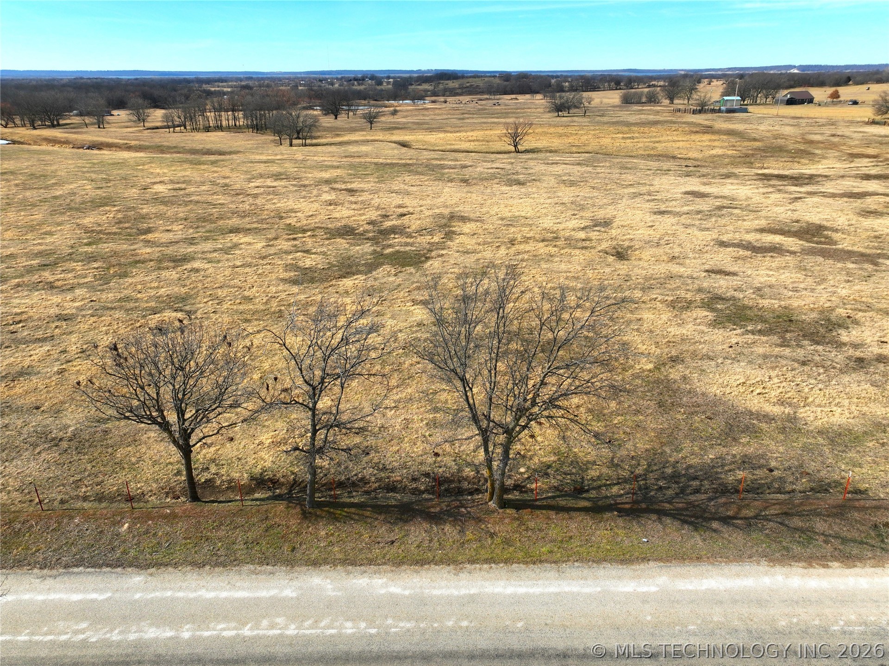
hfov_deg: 71.6
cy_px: 333
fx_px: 616
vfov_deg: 56.8
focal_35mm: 24
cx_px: 444
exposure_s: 1/1600
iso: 100
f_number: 2.8
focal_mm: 12.29
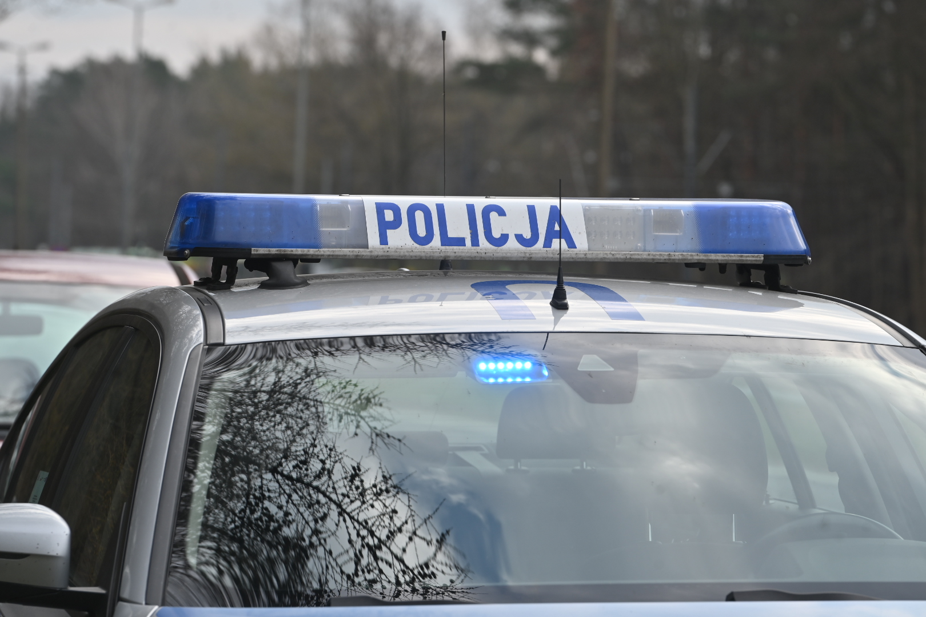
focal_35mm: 155
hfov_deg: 13.2
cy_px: 308
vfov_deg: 8.9
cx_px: 463
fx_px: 3987
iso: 100
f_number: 7.1
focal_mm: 155
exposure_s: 1/250
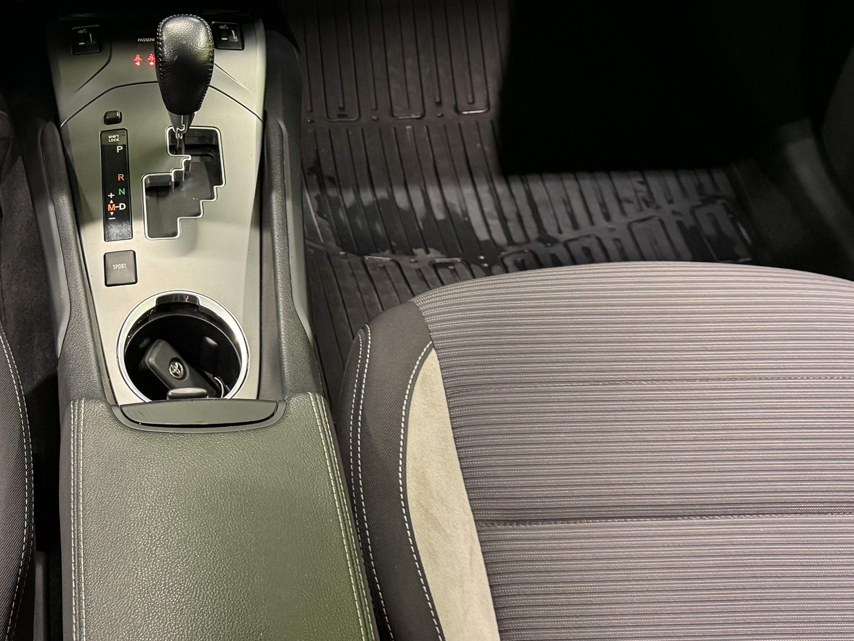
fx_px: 1357
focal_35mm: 55
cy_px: 131
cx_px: 125
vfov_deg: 26.1
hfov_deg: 33.5
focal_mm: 6.76
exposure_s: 1/33
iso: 640
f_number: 1.78
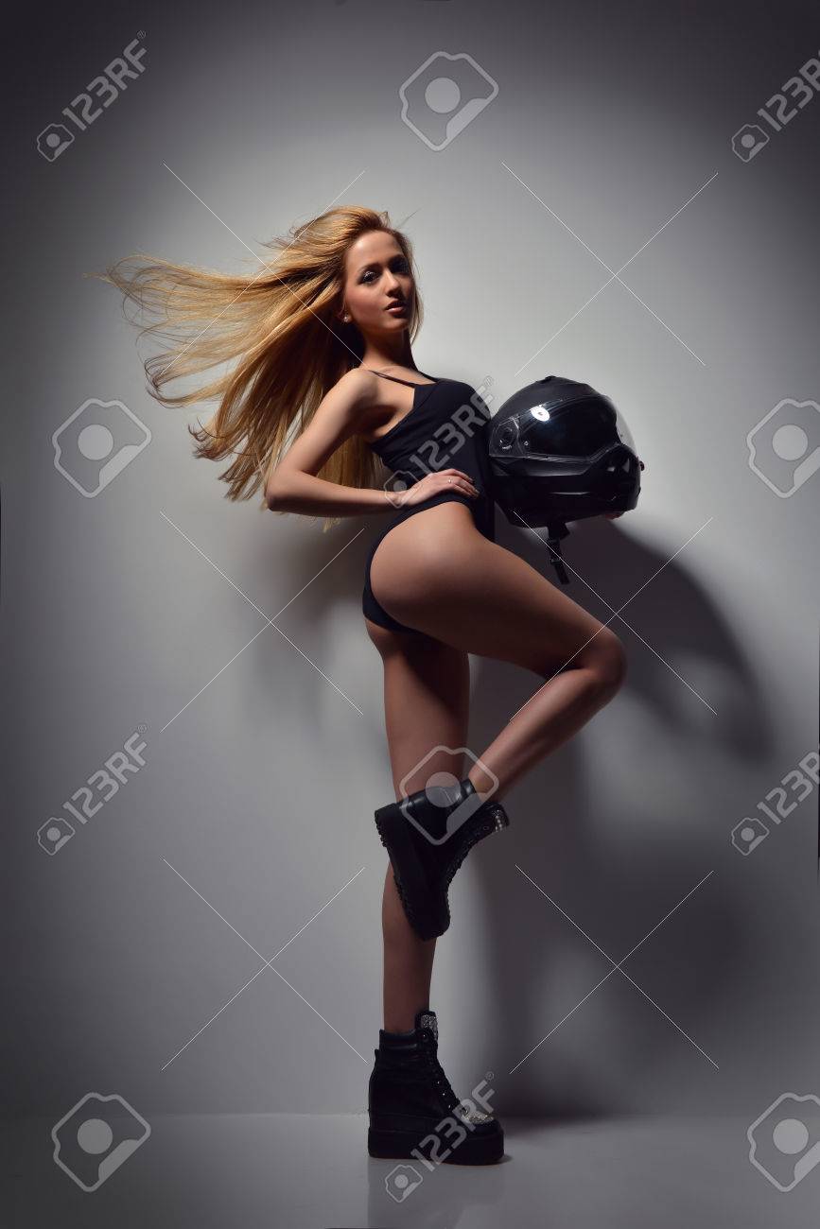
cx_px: 410
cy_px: 614
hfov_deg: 36.9
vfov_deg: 53.1
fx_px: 1230
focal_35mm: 36
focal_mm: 36
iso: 100
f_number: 8
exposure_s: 1/160
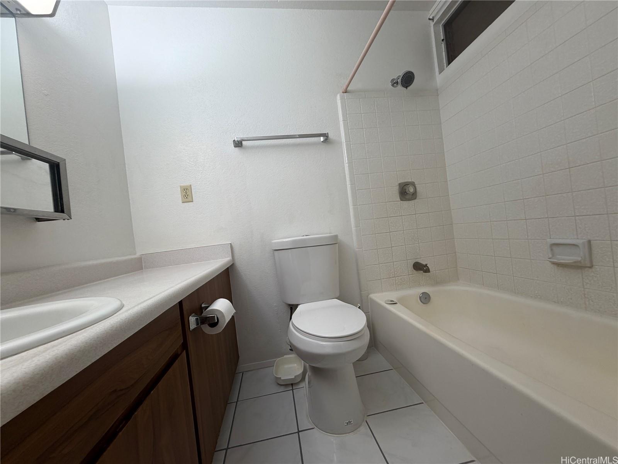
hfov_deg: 102.1
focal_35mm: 14
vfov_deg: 85.7
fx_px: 250
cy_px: 232
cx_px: 309
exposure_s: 1/120
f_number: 2.2
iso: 100
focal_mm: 2.22
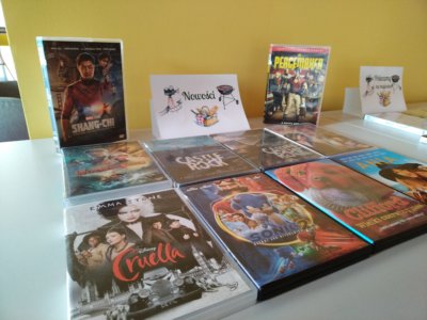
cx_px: 214
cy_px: 160
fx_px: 333
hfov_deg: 65.3
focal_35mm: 27
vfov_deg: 51.4
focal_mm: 4.95
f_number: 1.9
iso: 559
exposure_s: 1/30
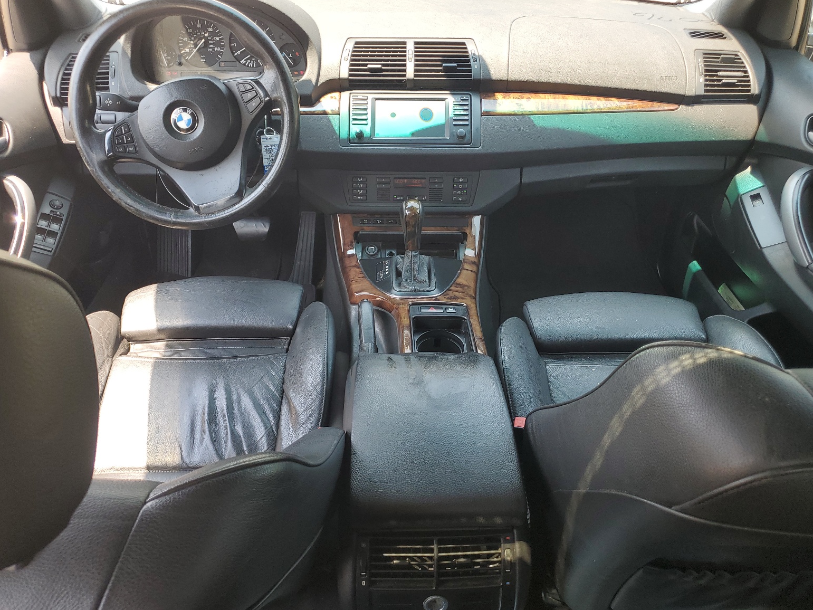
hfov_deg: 65.3
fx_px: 634
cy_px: 300
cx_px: 405
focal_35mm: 27
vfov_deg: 51.4
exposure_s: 1/185
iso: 50
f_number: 1.5
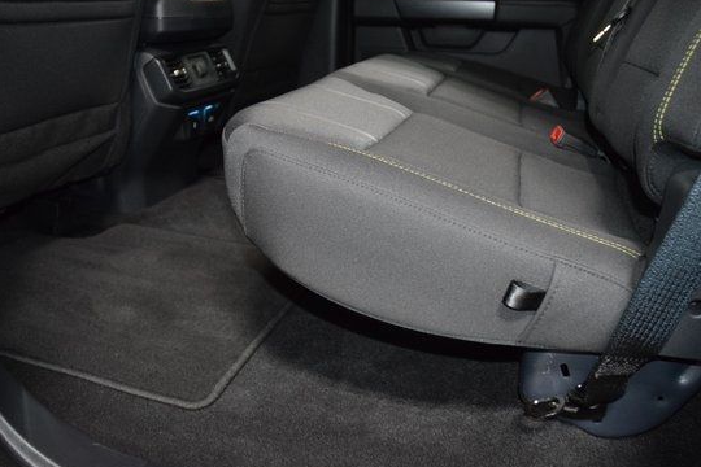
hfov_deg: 58.7
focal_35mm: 32
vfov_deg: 41.0
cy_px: 203
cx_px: 328
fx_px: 623
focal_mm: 18
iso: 2500
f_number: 3.5
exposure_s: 1/50
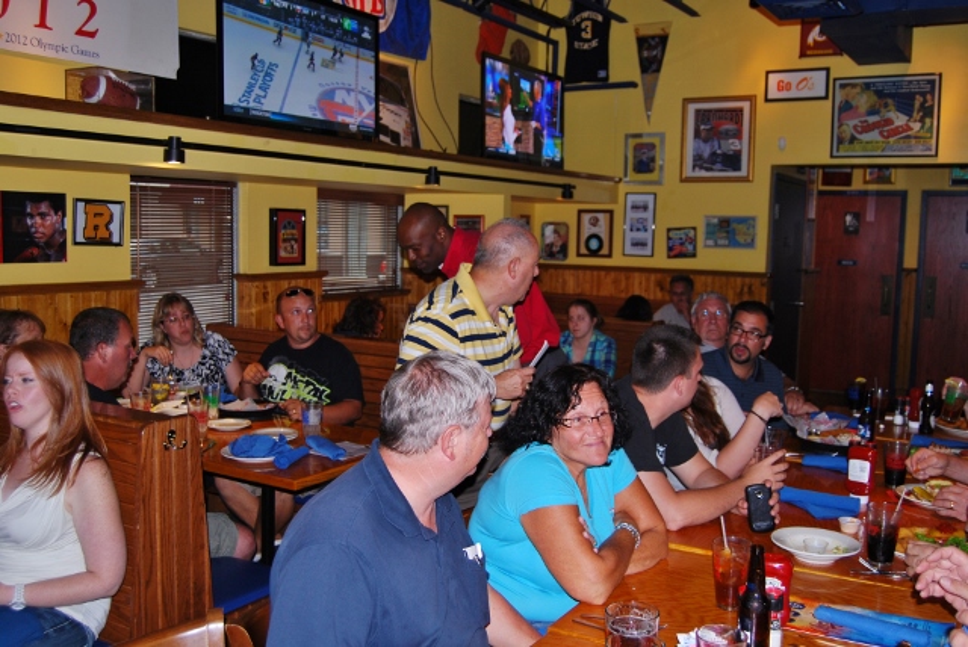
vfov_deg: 38.4
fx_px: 928
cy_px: 324
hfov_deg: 55.1
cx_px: 484
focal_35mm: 34
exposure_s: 1/60
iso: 200
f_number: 3.8
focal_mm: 23
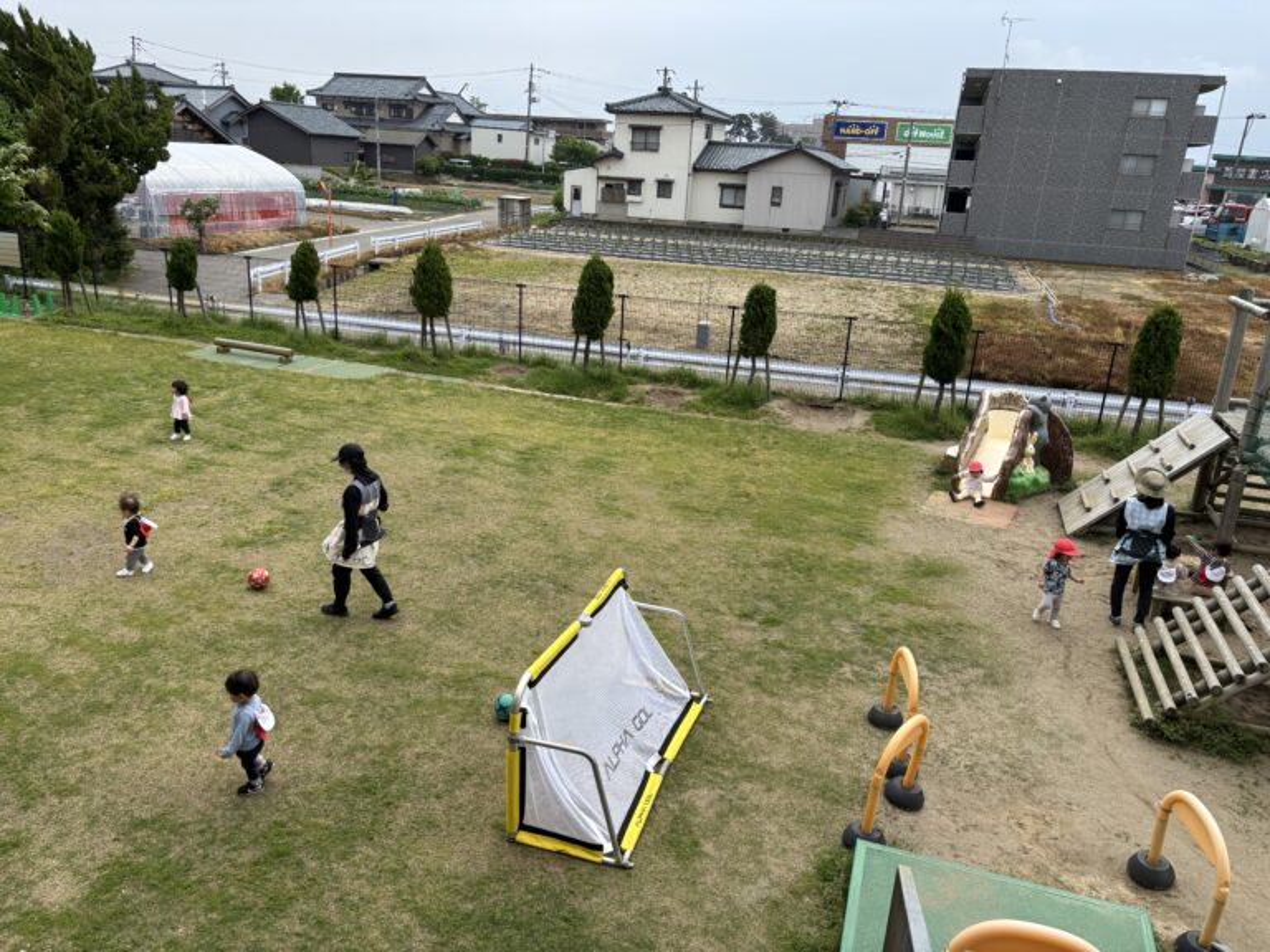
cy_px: 476
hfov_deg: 67.3
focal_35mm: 26
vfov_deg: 53.1
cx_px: 635
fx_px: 954
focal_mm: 5.96
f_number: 1.6
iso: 50
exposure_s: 1/2193
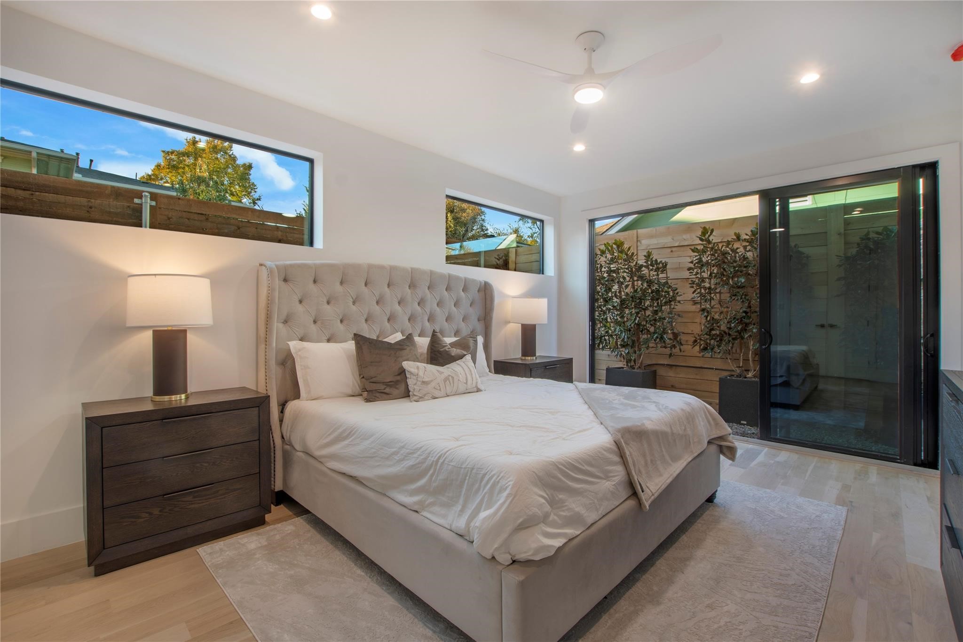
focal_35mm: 15
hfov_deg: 100.4
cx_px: 482
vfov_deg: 77.3
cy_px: 321
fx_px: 401
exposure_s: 1/30
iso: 100
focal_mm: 10
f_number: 7.1
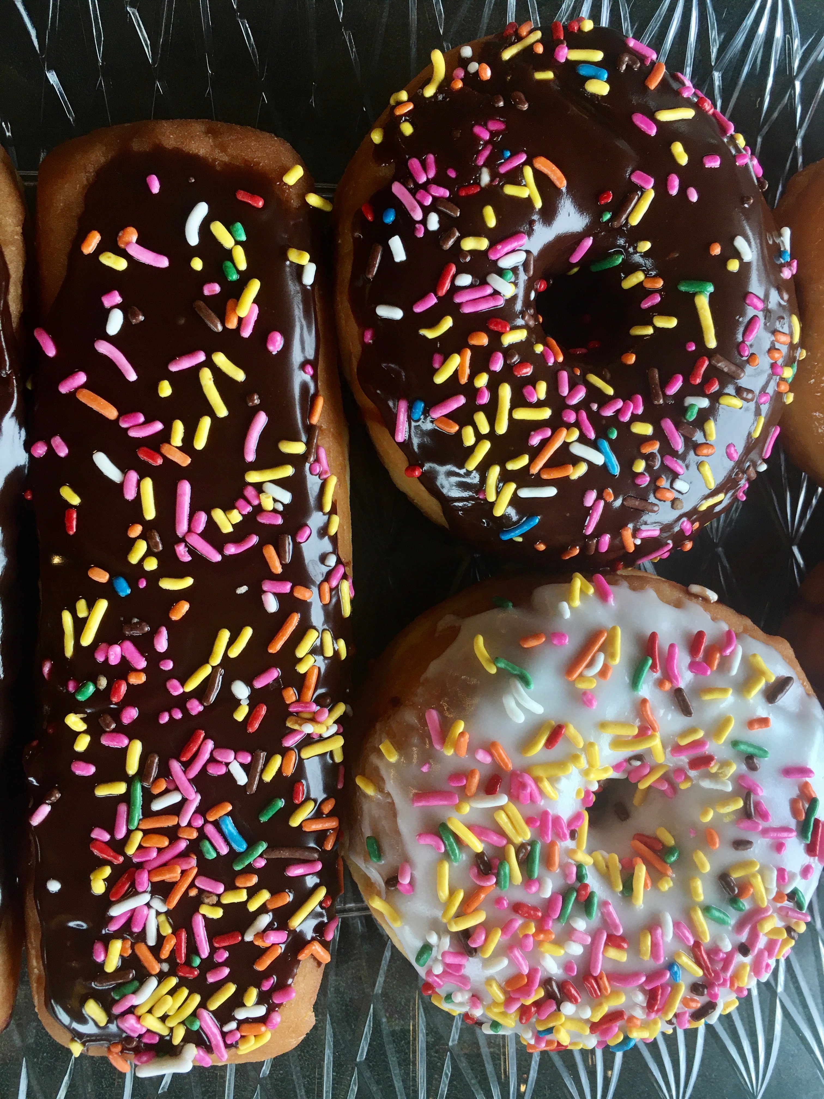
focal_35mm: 29
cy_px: 550
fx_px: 920
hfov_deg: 48.2
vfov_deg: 61.7
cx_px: 412
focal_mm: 4.15
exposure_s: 1/15
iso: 25
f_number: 2.2
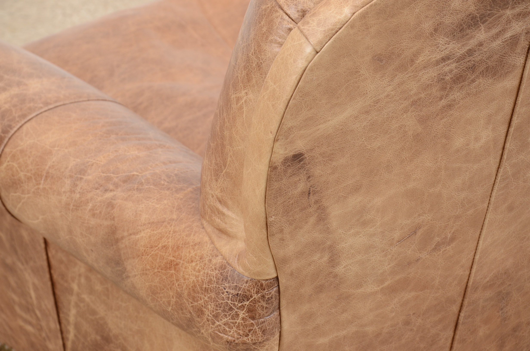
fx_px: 1763
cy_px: 176
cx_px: 265
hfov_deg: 17.1
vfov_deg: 11.4
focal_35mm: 120
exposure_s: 1/80
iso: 100
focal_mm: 80
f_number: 8
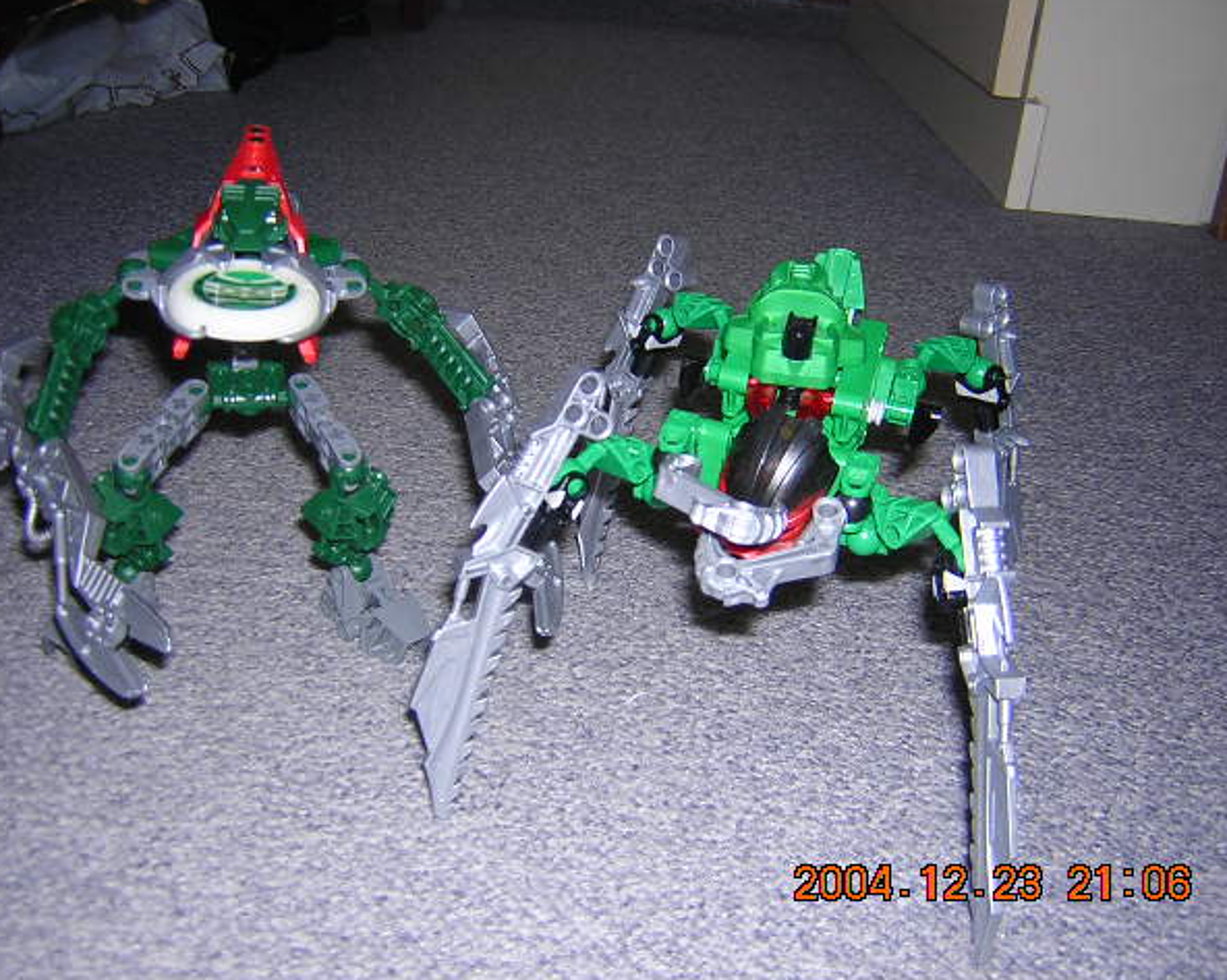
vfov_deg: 39.1
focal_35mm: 38
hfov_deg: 48.0
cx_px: 603
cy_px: 489
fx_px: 1379
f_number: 2.6
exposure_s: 1/60.1
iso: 100
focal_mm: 4.7
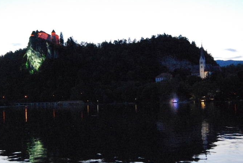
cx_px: 124
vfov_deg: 28.1
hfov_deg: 41.1
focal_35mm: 48
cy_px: 89
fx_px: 324
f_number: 3.5
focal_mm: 18
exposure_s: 1/40
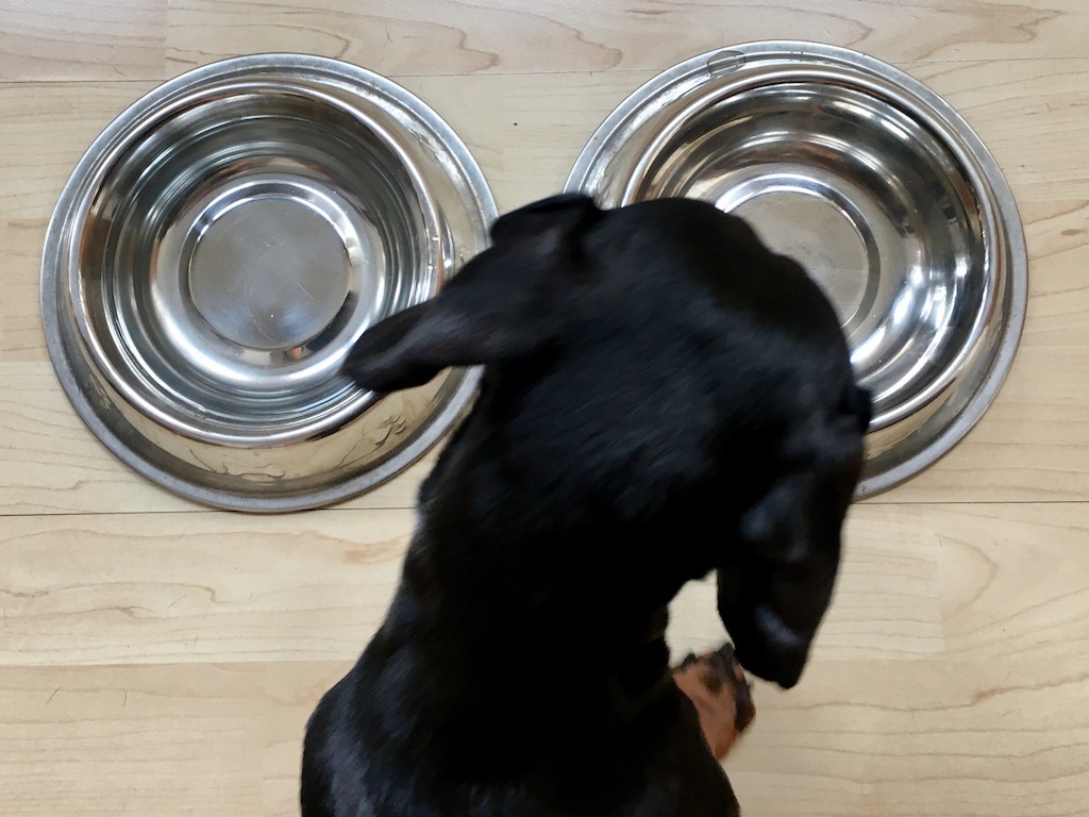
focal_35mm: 29
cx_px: 544
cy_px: 408
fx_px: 912
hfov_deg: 61.7
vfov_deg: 48.2
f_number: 2.2
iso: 40
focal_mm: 4.15
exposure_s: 1/33
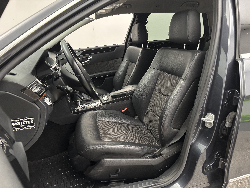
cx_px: 125
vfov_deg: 53.1
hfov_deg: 67.3
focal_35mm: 26
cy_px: 94
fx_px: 188
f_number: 1.6
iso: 640
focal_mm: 5.96
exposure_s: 1/40
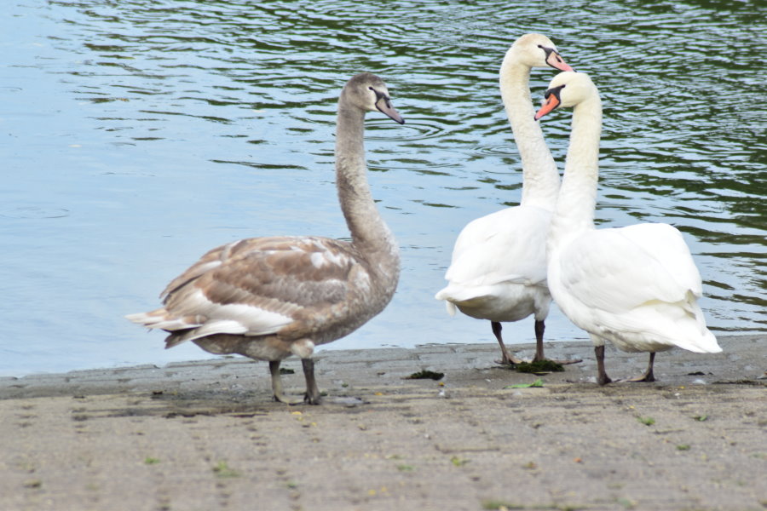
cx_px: 384
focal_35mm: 450
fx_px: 9587
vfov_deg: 3.1
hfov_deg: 4.6
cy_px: 256
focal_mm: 300
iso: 400
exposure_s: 1/320
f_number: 10
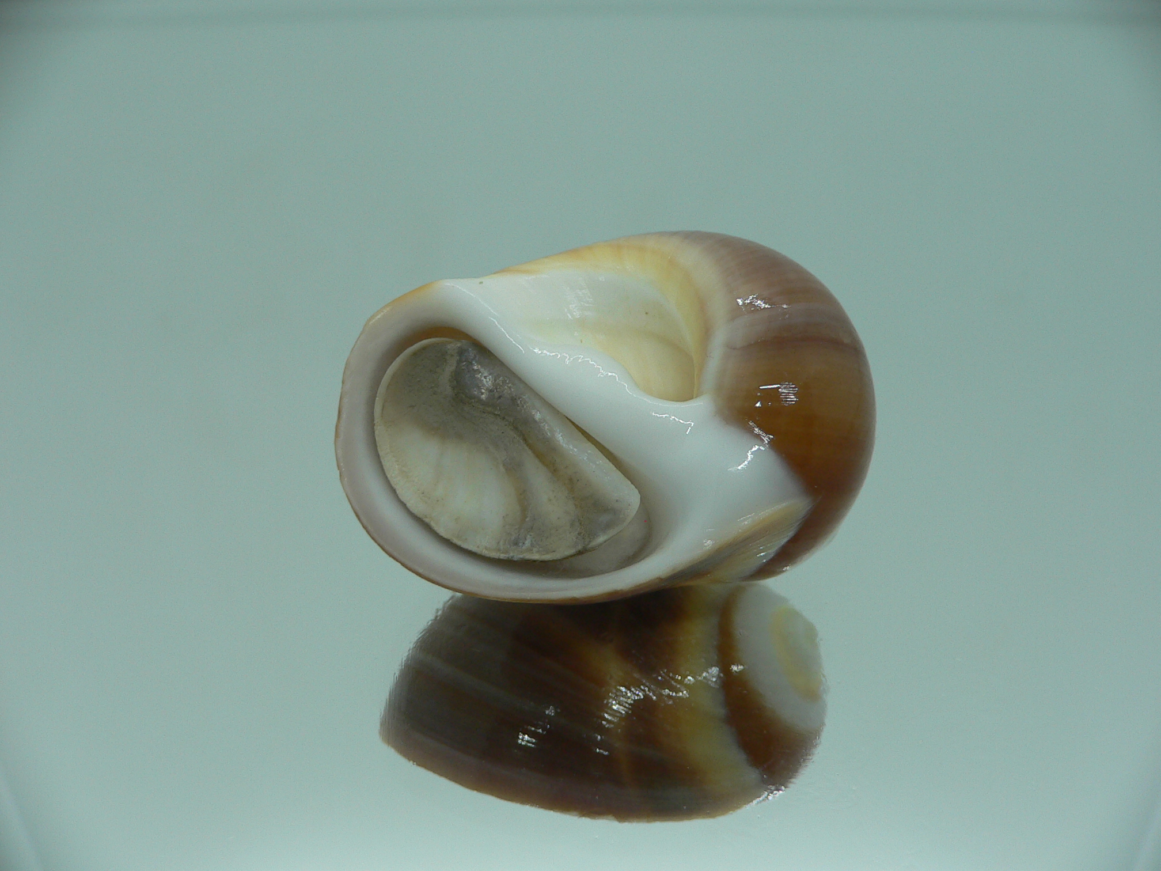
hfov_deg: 52.6
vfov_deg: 40.7
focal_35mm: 35
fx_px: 1174
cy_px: 436
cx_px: 580
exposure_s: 1/60
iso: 80
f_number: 2.8
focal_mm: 4.6
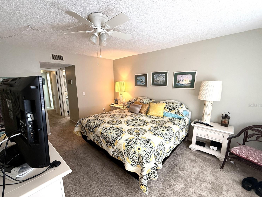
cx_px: 125
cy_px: 105
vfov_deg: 81.6
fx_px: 114
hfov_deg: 98.1
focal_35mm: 15
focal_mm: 2.22
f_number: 2.2
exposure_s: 1/120
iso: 320
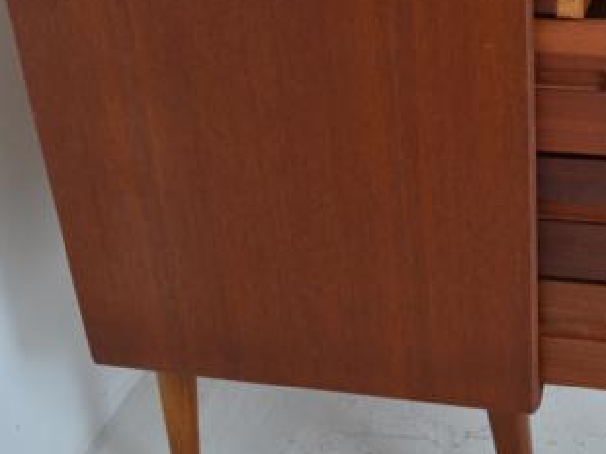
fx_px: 1172
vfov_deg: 21.9
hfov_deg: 28.7
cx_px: 424
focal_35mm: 67
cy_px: 205
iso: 320
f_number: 10
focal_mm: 24
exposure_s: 1/160
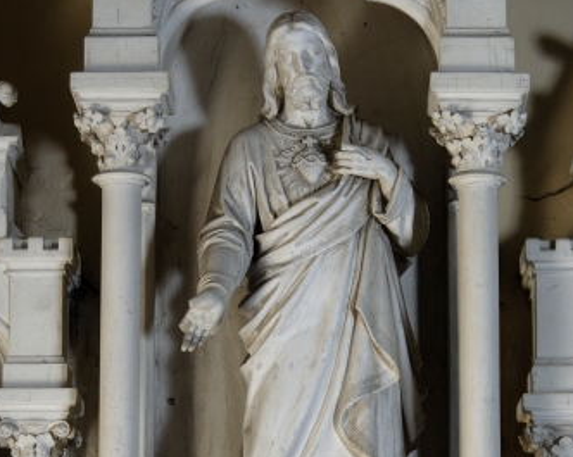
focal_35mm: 152
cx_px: 283
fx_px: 2575
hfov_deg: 12.7
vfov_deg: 10.1
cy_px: 285
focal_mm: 70
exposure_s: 1/60
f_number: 22
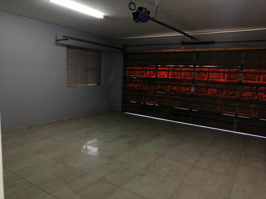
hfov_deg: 67.3
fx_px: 200
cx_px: 133
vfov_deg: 53.1
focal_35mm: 26
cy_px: 100
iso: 80
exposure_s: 1/33.3
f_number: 1.8
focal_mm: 5.3
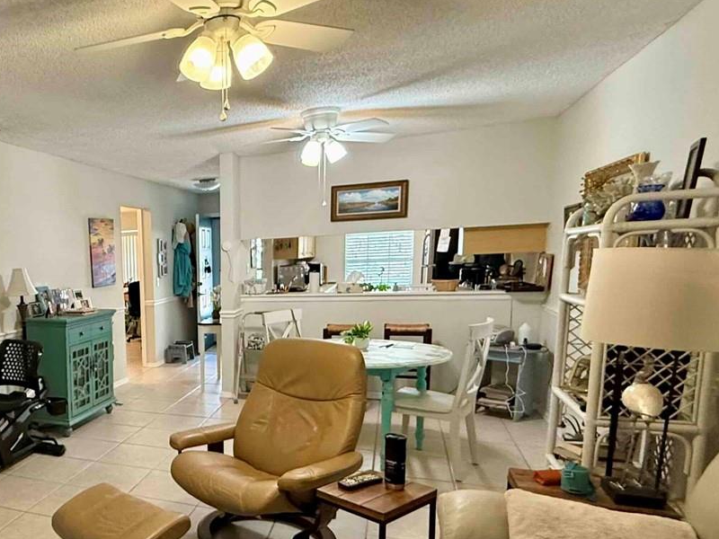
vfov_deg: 49.1
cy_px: 347
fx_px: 582
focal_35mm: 28
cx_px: 102
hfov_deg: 56.6
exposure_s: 1/60
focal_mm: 2.22
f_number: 2.2
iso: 500
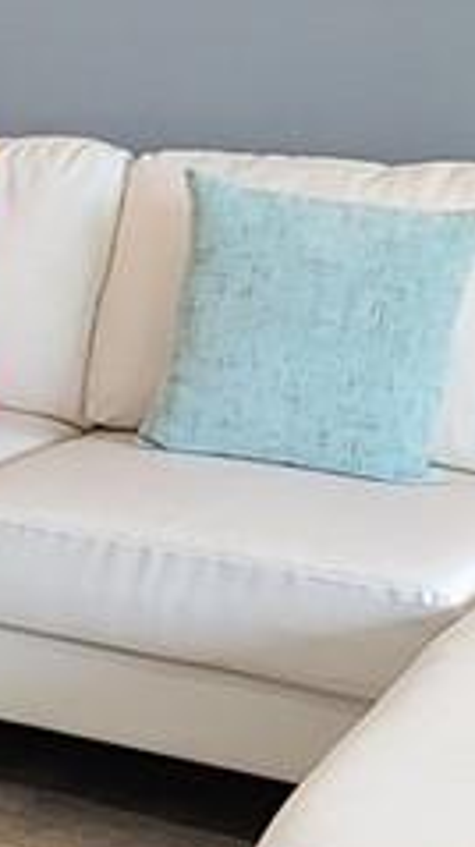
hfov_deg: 11.8
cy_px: 301
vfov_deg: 22.4
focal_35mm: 95
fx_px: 2132
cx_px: -372
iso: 250
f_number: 2.2
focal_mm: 2.2
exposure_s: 1/60
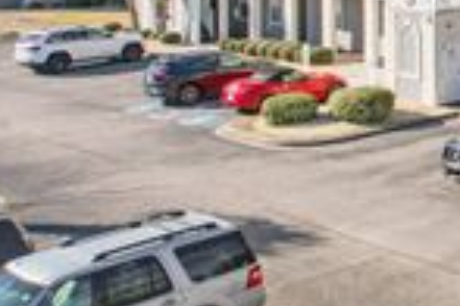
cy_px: -80
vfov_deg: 17.2
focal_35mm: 75
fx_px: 958
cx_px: 748
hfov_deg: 21.2
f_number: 2.8
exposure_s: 1/500
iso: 110
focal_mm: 8.38
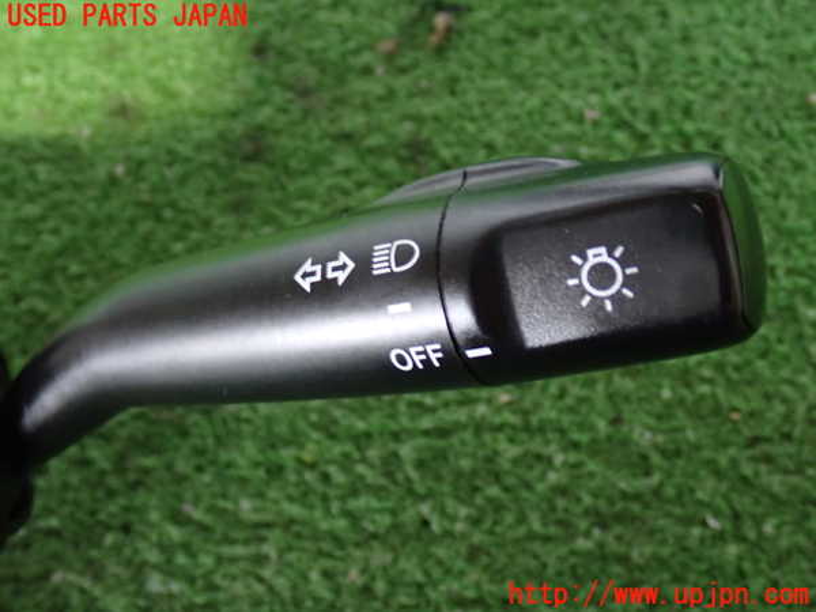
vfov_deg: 30.9
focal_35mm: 47
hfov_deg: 40.4
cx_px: 408
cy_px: 306
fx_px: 1108
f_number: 3.1
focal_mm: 8.4
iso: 800
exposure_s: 1/13
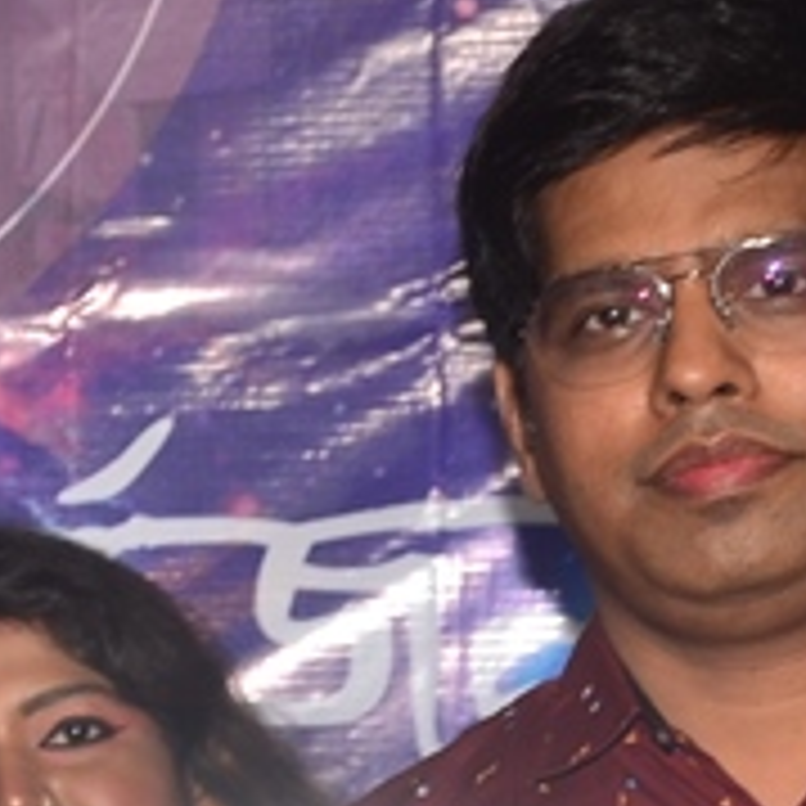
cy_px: 856
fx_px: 6006
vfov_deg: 7.6
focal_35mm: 228
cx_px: -765
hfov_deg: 7.4
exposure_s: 1/125
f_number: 6.3
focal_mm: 40
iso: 320
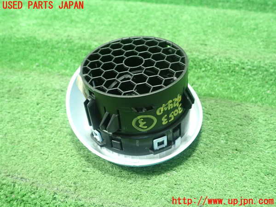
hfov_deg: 60.0
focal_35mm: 30
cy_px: 104
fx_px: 239
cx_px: 138
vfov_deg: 46.8
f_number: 2.3
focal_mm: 5.5
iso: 800
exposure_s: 1/100
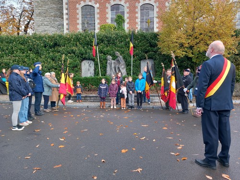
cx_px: 120
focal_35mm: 27
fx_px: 187
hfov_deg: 65.3
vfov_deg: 51.4
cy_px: 90
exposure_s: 1/50
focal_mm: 4
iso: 50
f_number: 1.8
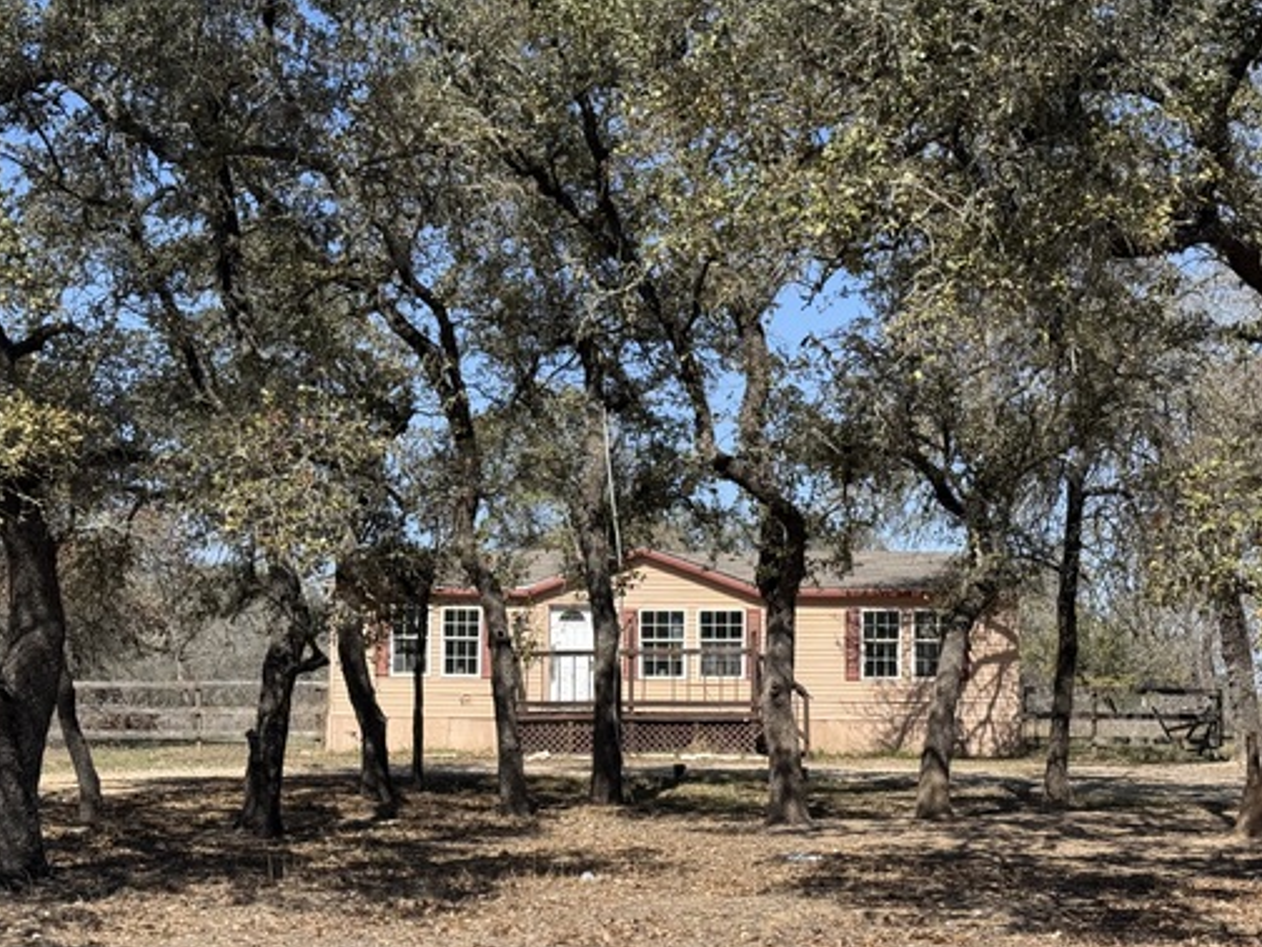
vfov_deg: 24.0
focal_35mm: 61
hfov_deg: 31.7
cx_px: 634
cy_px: 584
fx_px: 2224
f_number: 1.78
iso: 64
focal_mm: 6.76
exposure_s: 1/3534
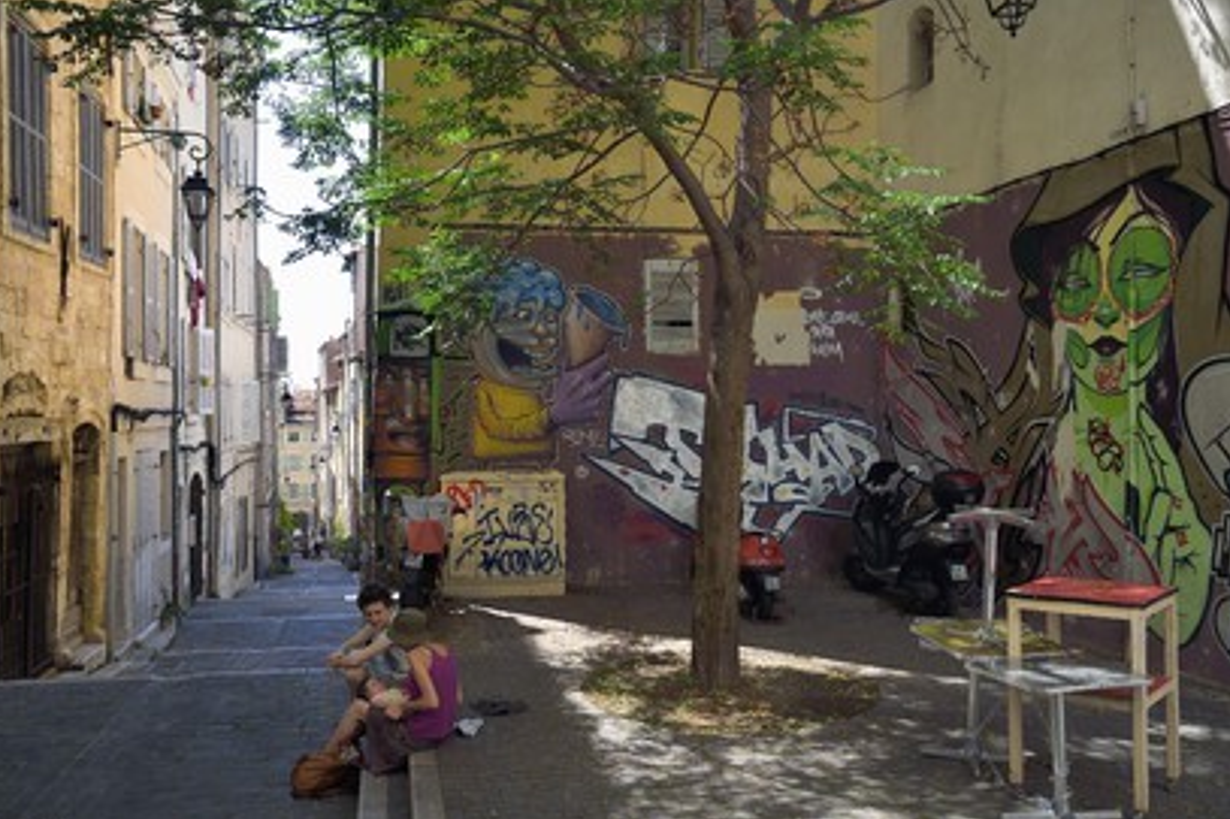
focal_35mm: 32
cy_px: 414
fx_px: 1093
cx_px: 613
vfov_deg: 41.1
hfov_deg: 58.7
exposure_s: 1/160
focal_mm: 31
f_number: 9
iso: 200
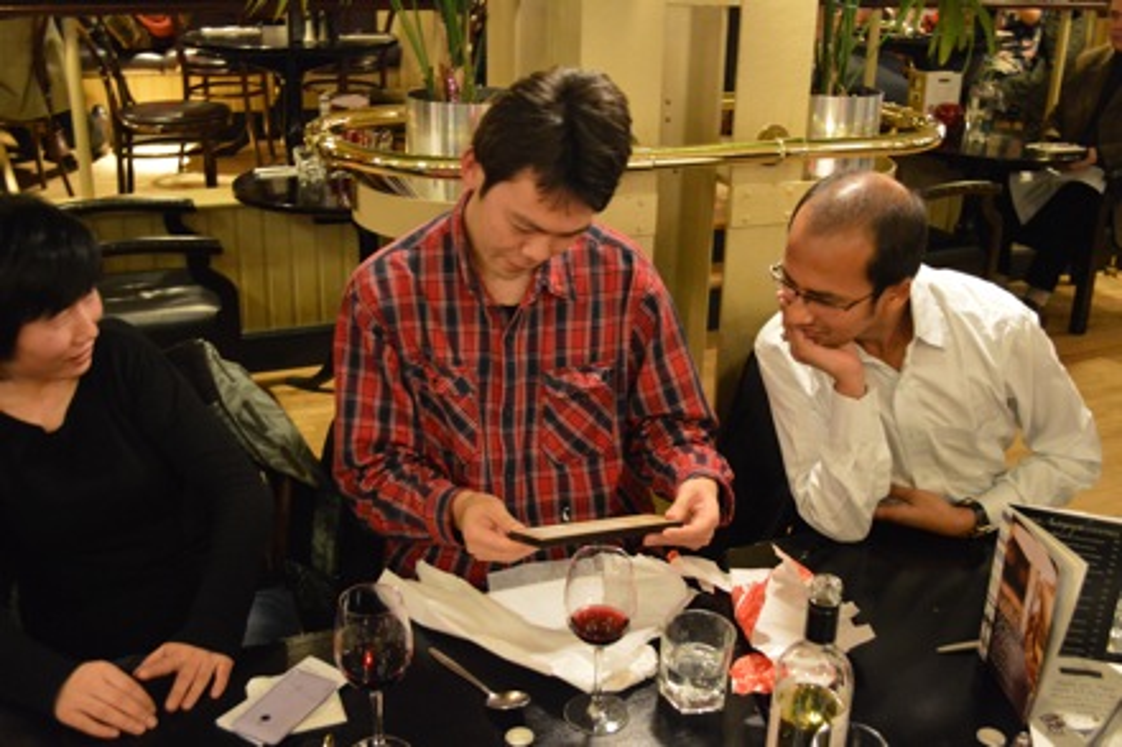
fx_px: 1122
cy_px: 374
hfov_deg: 53.1
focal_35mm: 36
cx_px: 561
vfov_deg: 36.8
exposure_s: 1/6
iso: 3200
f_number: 4
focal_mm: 24
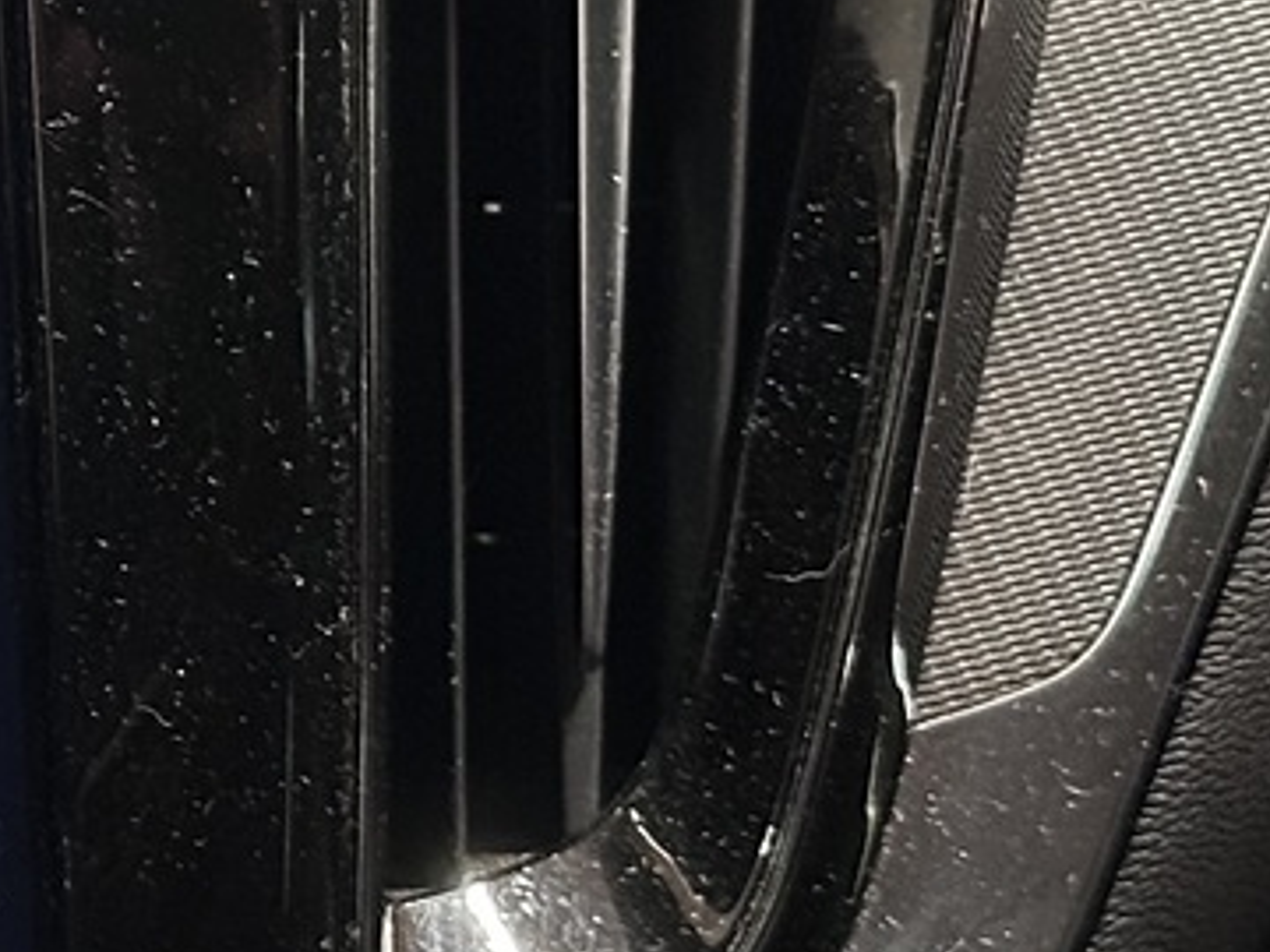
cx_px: -1143
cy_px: -141
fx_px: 7044
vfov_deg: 7.7
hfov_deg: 9.7
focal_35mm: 192
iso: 800
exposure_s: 1/25
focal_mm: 6.86
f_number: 1.78
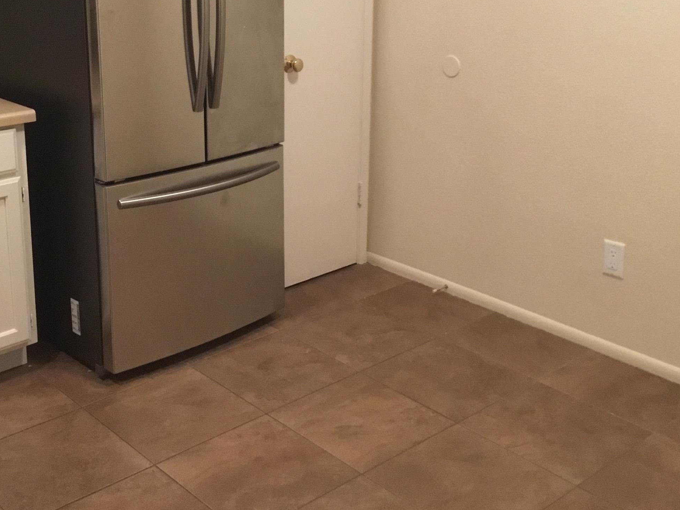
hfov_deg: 39.5
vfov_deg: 29.8
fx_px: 943
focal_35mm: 48
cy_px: 126
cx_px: 266
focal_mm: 3.3
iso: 250
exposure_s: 1/30
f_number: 2.4
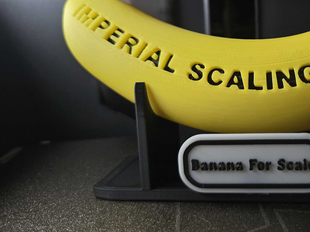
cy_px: 66
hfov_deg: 45.3
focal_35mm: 39
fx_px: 349
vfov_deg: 36.2
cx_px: 252
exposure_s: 1/60
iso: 1000
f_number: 1.7
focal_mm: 6.3
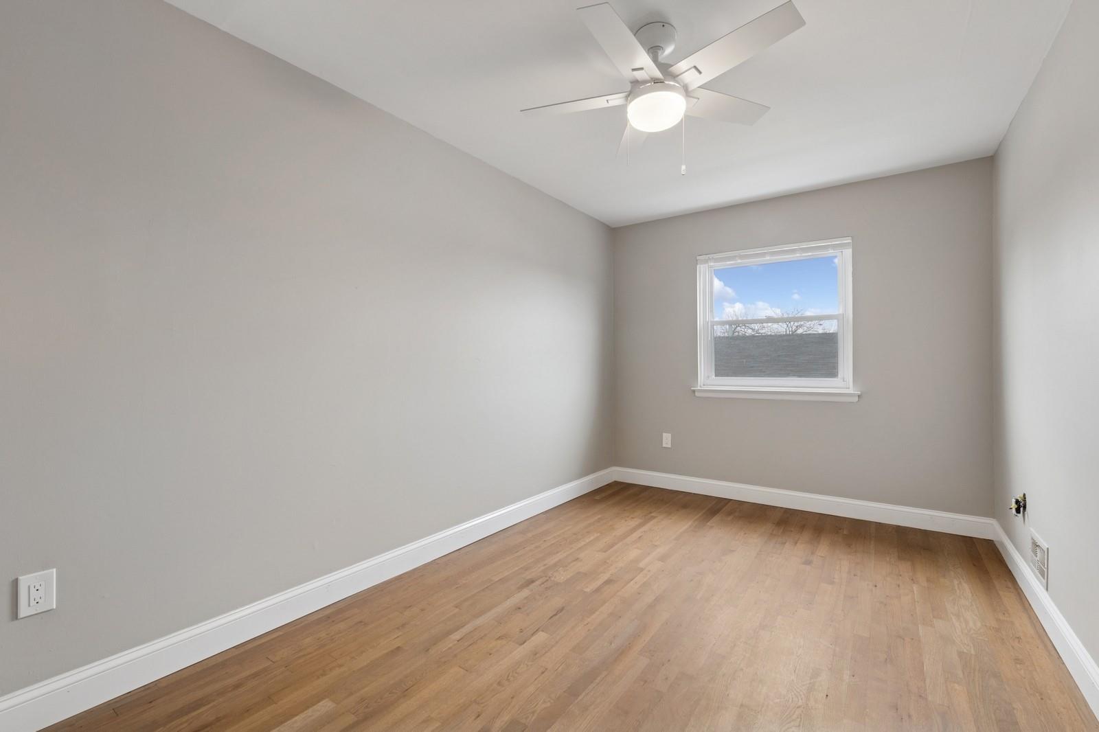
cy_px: 366
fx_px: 458
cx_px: 550
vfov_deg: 77.3
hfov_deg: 100.4
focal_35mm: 15
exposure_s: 1/20
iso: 640
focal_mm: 15
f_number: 14
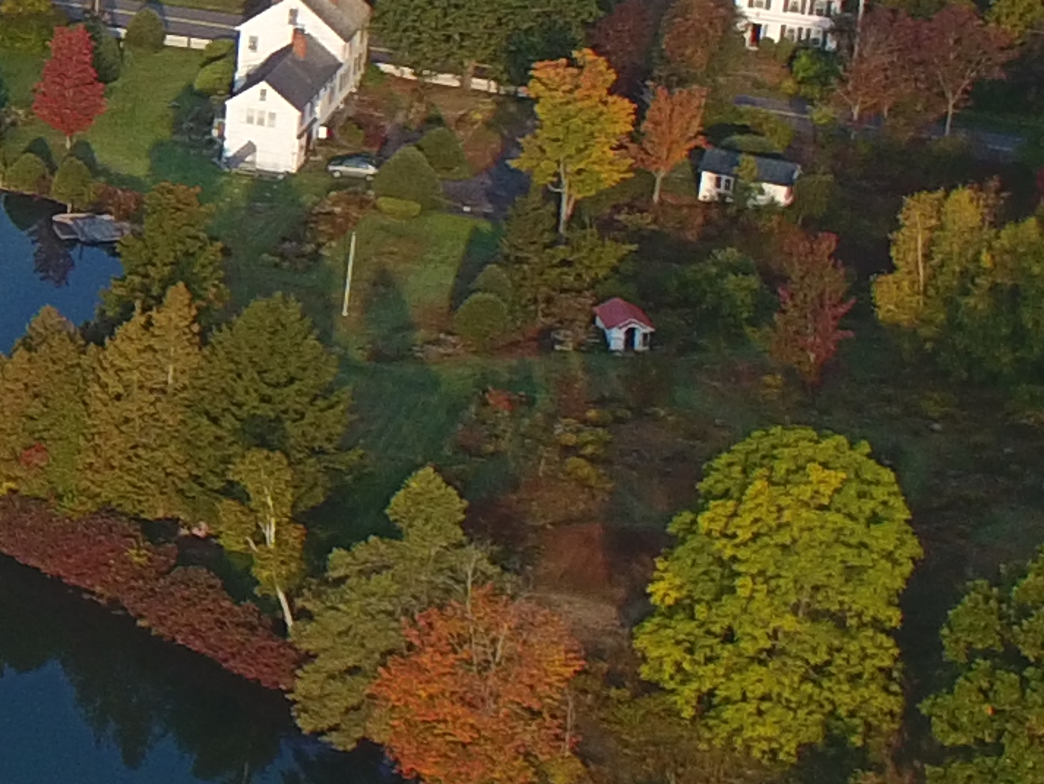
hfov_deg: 15.3
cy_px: 80
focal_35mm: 112
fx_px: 3379
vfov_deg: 13.1
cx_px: -812
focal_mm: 3.61
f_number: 2.8
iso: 100
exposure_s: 1/400
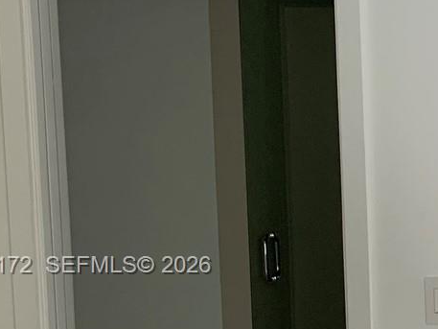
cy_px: 267
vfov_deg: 16.1
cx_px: 680
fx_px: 1152
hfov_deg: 18.7
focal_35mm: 91
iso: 80
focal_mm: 4.25
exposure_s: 1/121
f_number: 1.8
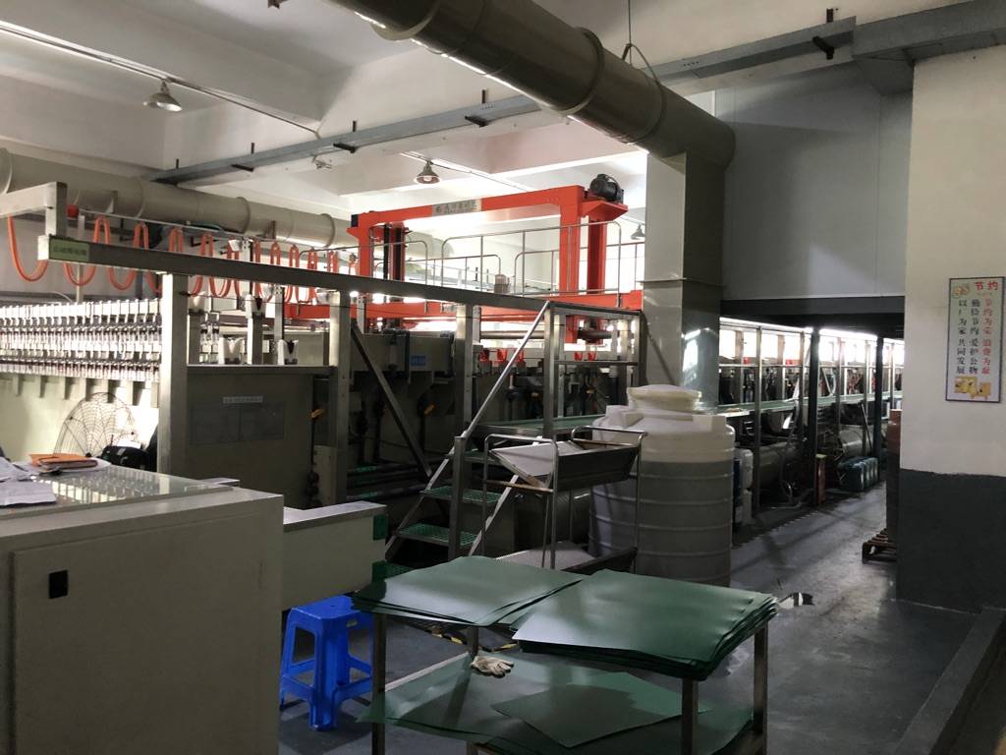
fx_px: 814
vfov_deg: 49.7
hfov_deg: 63.4
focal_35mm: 28
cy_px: 378
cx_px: 503
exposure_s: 1/15
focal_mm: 4
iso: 100
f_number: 1.8
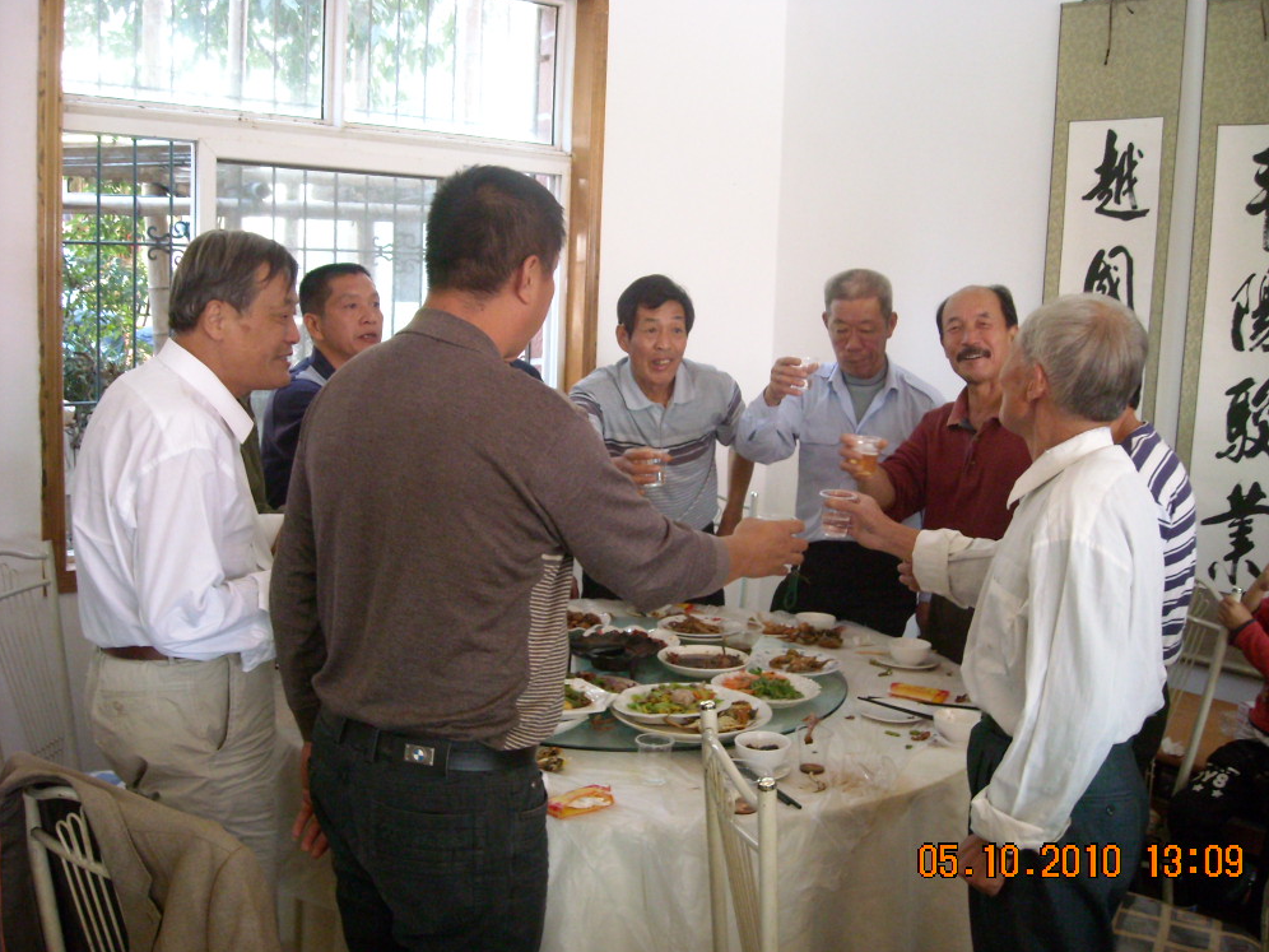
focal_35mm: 36
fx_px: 1320
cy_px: 474
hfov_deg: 51.4
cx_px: 647
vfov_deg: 39.7
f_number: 2.8
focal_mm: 5.7
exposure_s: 1/52
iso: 400
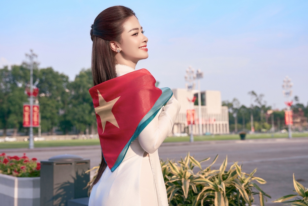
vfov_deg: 26.8
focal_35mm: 50
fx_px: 431
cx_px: 159
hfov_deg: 39.3
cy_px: 98
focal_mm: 44.3
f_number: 4
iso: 160
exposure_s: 1/800
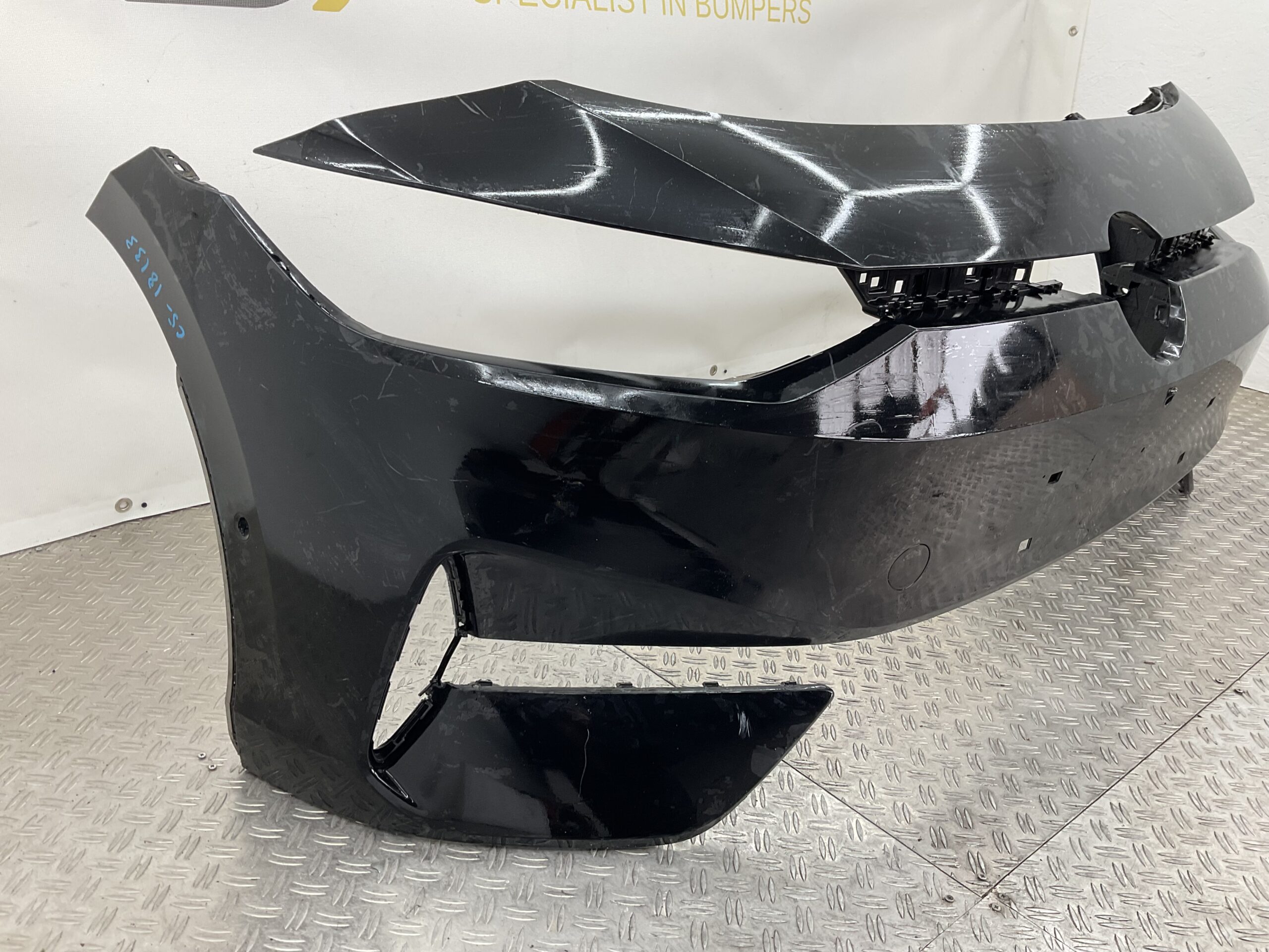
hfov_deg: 61.7
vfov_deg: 48.2
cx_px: 634
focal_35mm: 29
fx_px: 1063
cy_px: 476
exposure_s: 1/120
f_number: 1.8
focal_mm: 3
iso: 40
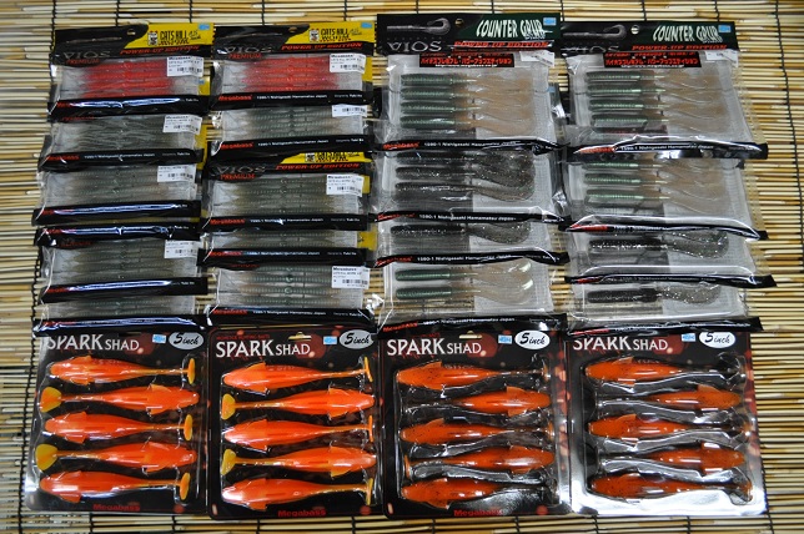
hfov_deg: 67.4
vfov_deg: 47.8
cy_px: 267
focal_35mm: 27
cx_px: 402
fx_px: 602
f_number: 3.5
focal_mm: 18
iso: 800
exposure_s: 1/50
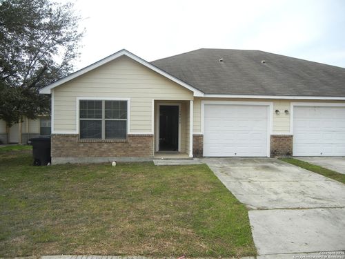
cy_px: 130
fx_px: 299
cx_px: 172
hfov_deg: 60.0
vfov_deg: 46.8
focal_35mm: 30
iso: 160
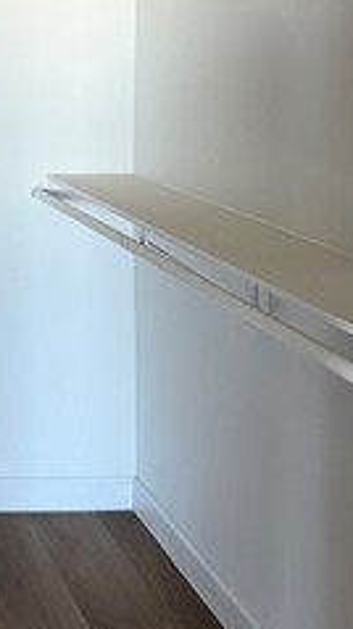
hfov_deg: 15.6
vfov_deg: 29.3
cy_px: 100
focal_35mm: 70
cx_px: -203
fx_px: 1168
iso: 320
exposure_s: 1/60
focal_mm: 6.76
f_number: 1.78
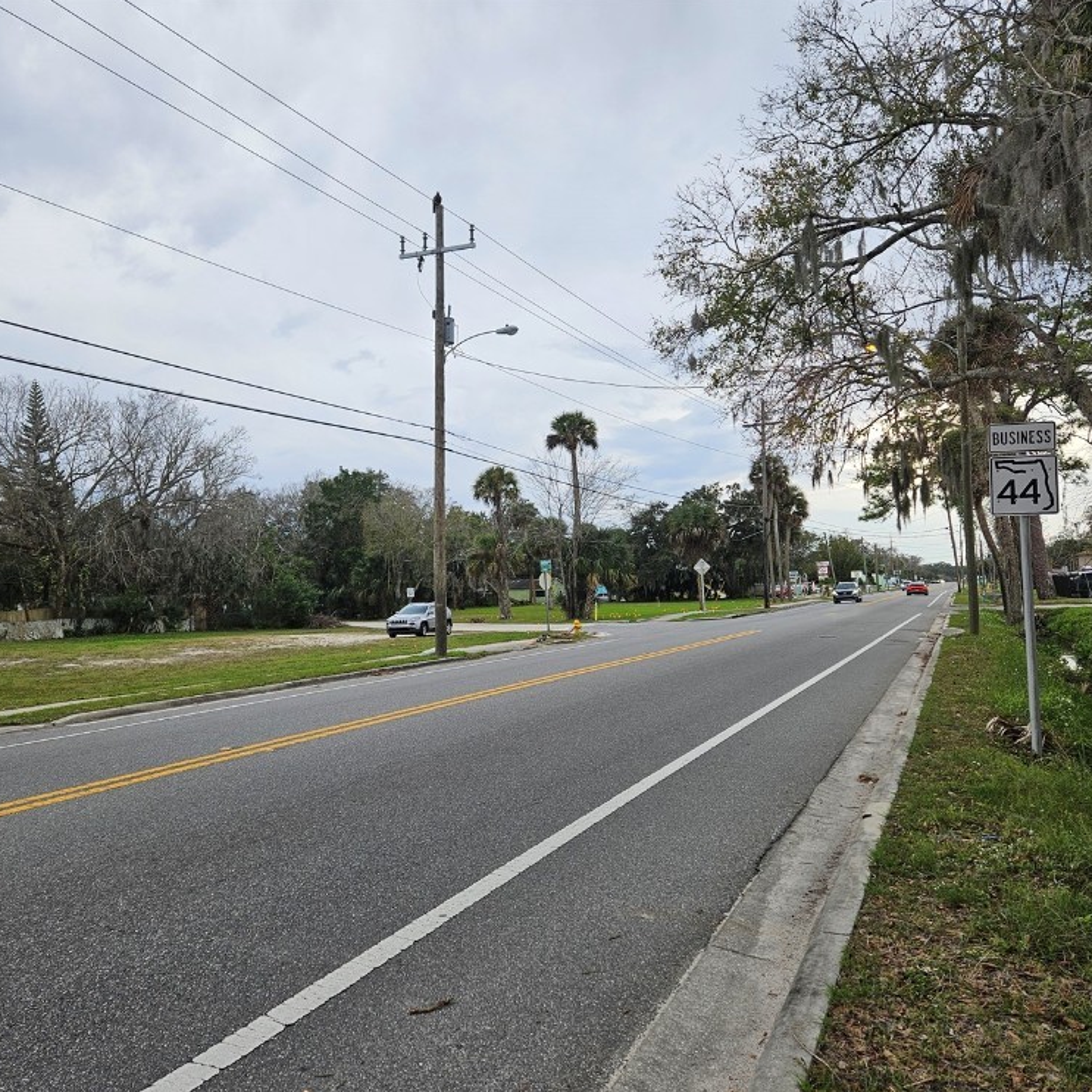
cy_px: 560
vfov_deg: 57.3
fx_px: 999
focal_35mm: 28
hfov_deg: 57.2
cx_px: 489
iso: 25
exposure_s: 1/227
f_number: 1.8
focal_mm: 5.4
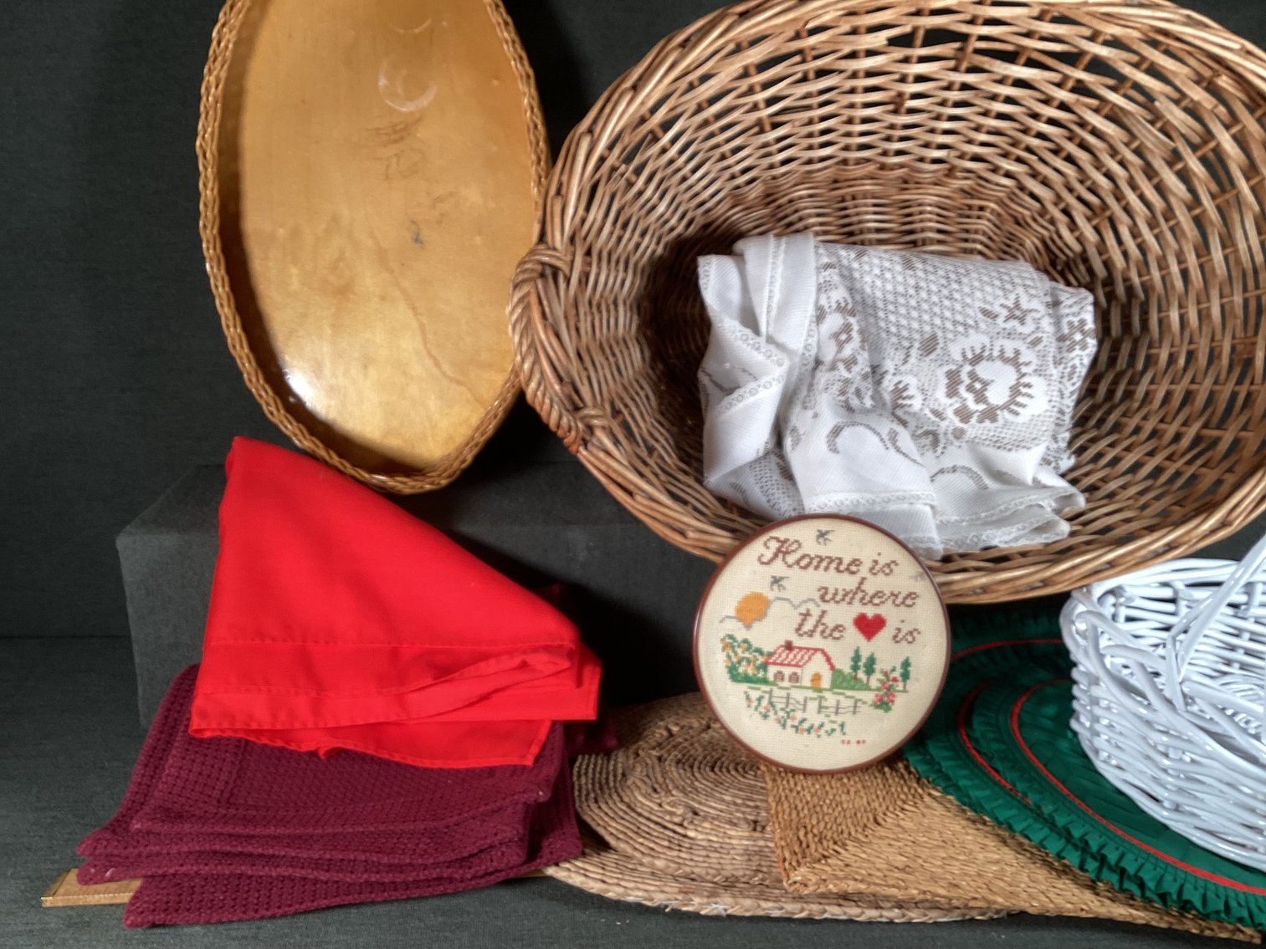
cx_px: 633
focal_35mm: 31
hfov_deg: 58.3
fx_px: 1134
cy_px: 474
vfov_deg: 45.4
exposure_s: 1/60
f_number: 2.4
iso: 50
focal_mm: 3.3
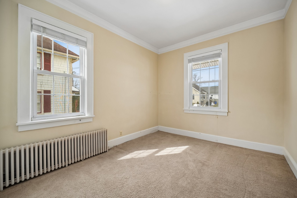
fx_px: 198
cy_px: 99
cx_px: 148
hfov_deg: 73.7
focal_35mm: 24
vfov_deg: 53.1
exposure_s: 1/125
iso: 640
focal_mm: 24
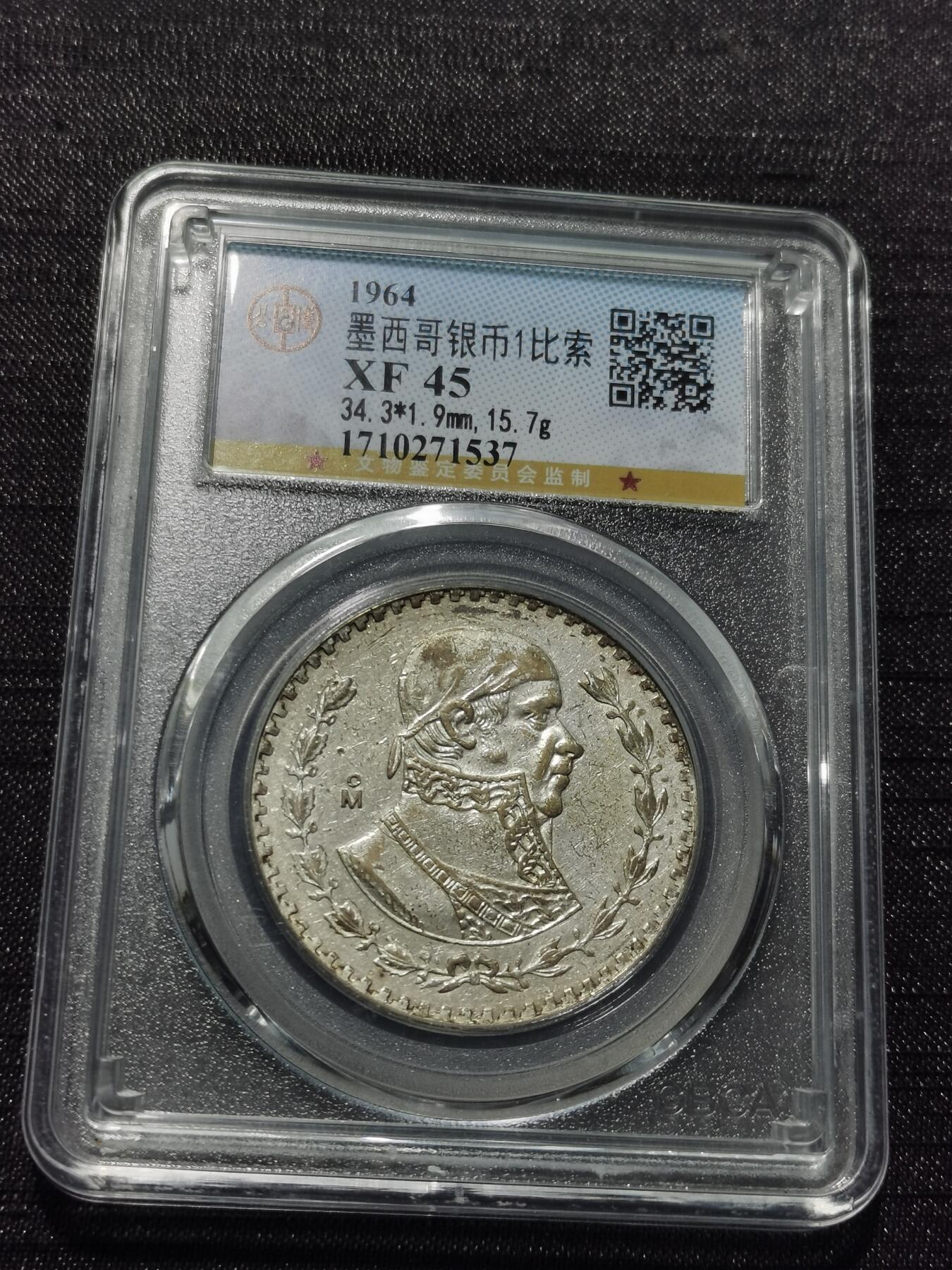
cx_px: 476
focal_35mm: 55
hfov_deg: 26.6
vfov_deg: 34.9
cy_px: 635
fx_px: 2017
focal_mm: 5.58
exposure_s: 1/120
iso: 50
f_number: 1.8
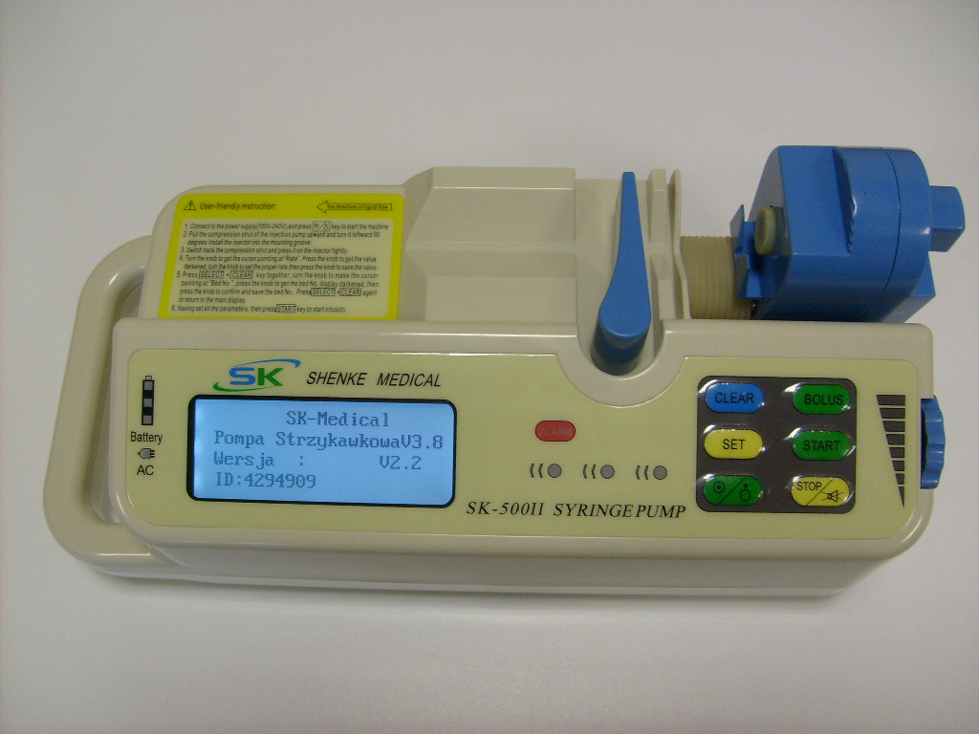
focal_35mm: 35
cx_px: 490
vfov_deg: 40.7
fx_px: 990
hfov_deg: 52.6
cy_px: 367
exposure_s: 1/60
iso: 100
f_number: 2.8
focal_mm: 5.8
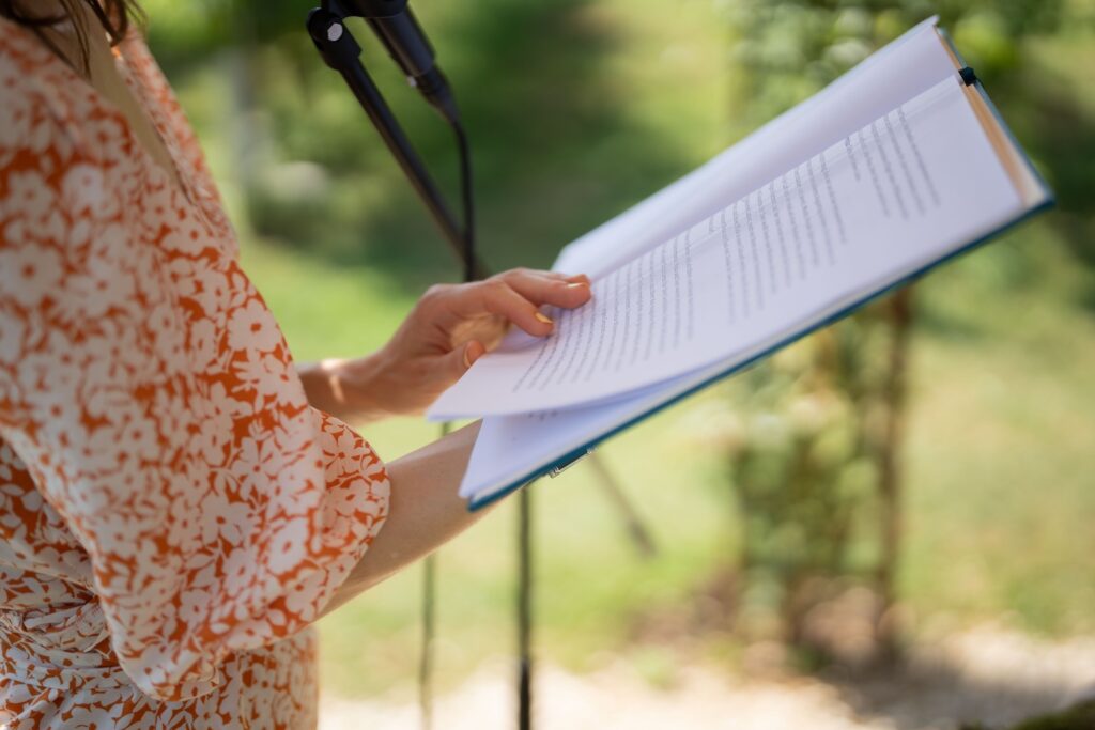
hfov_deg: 39.6
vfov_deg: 27.0
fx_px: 1521
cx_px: 548
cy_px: 365
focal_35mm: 50
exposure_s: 1/4000
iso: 100
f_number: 1.2
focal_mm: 50
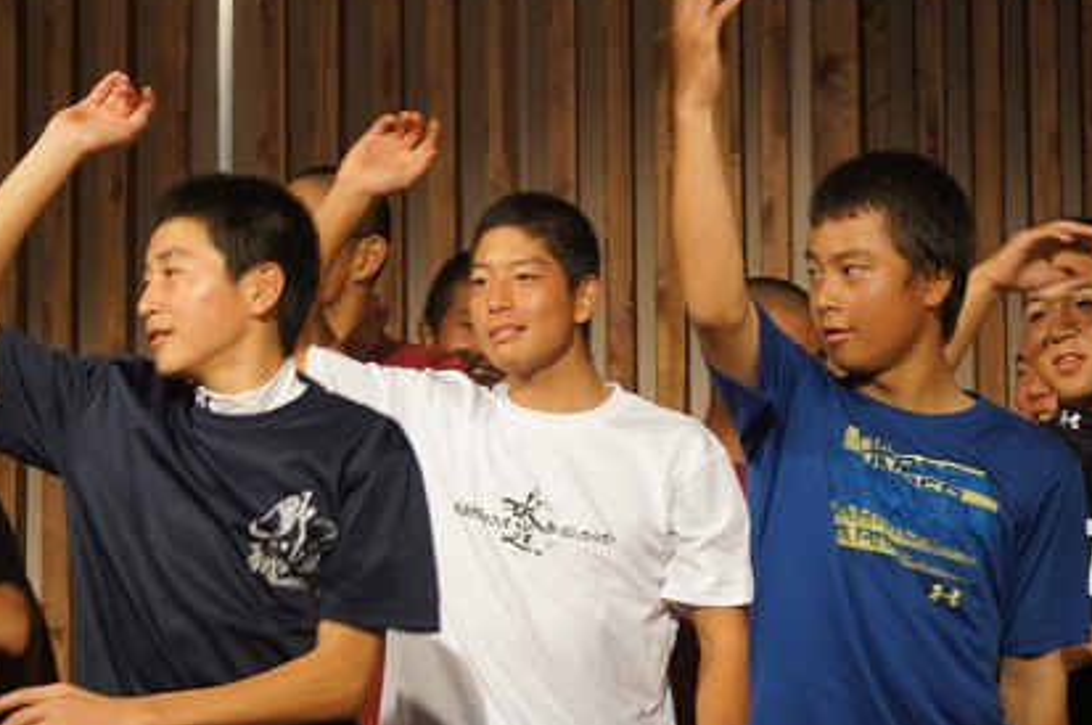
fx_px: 4331
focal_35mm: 143
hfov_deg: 14.4
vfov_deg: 9.6
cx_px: 547
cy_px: 353
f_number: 5.6
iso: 1000
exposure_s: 1/125
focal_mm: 80
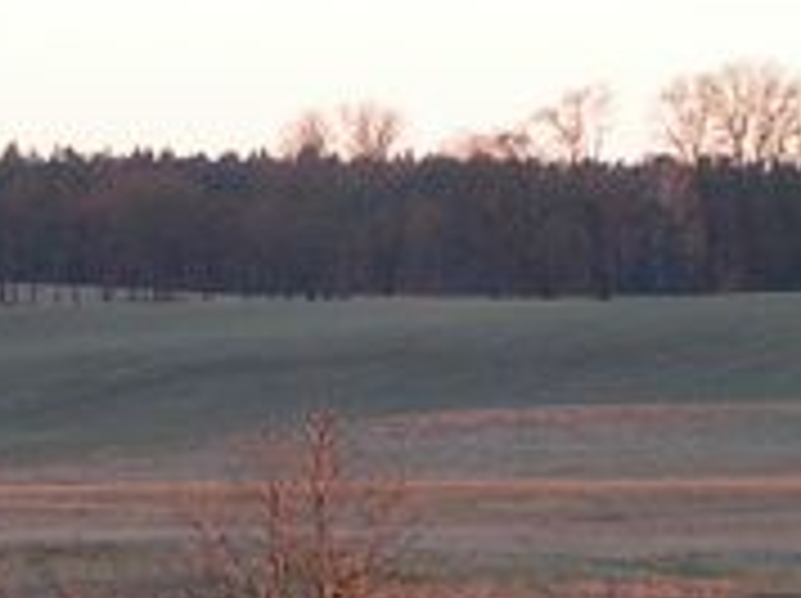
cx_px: 81
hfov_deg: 5.8
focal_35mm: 342
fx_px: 7903
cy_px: 535
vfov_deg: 4.3
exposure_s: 1/60
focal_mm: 12.7
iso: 50
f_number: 3.2
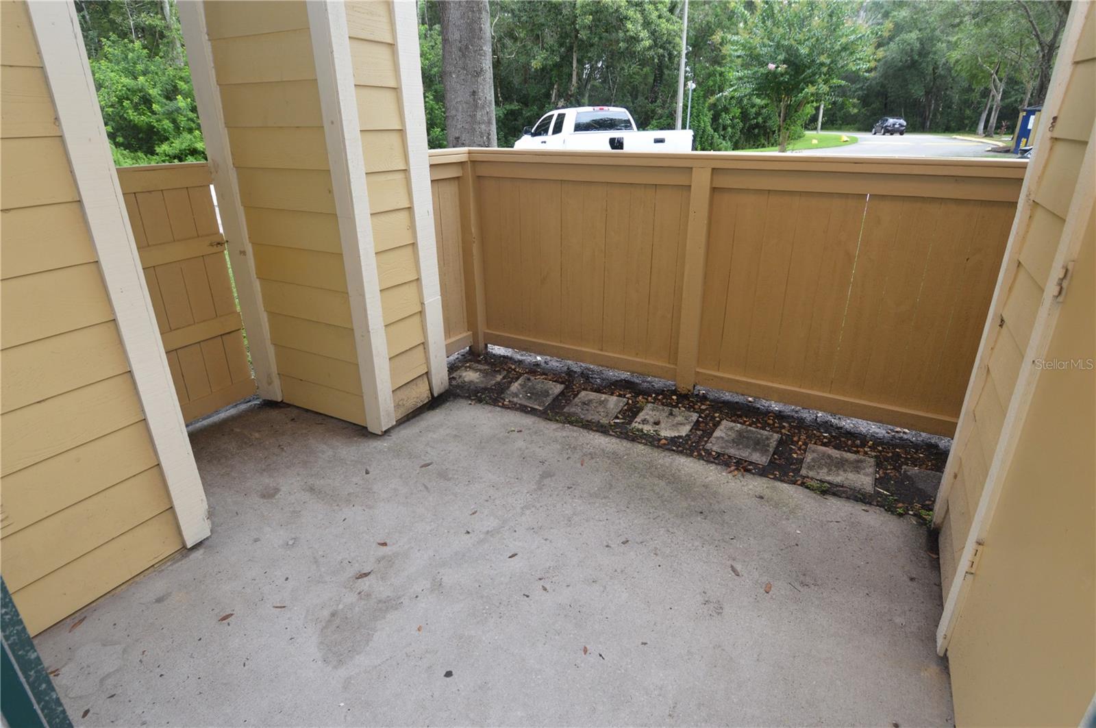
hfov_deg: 90.1
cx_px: 548
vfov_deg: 67.3
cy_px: 364
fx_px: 547
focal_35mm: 18
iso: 360
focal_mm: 12
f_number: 5.6
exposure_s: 1/125
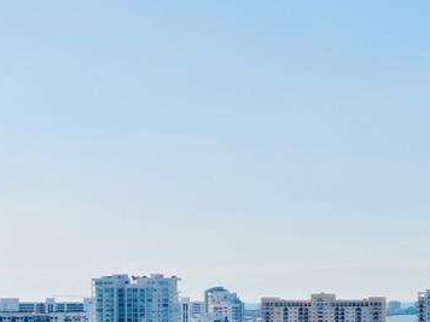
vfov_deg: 10.7
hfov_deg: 14.3
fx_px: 1714
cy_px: 288
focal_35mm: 138
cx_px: 274
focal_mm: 8.6
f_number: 3.8
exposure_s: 1/1250
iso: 100
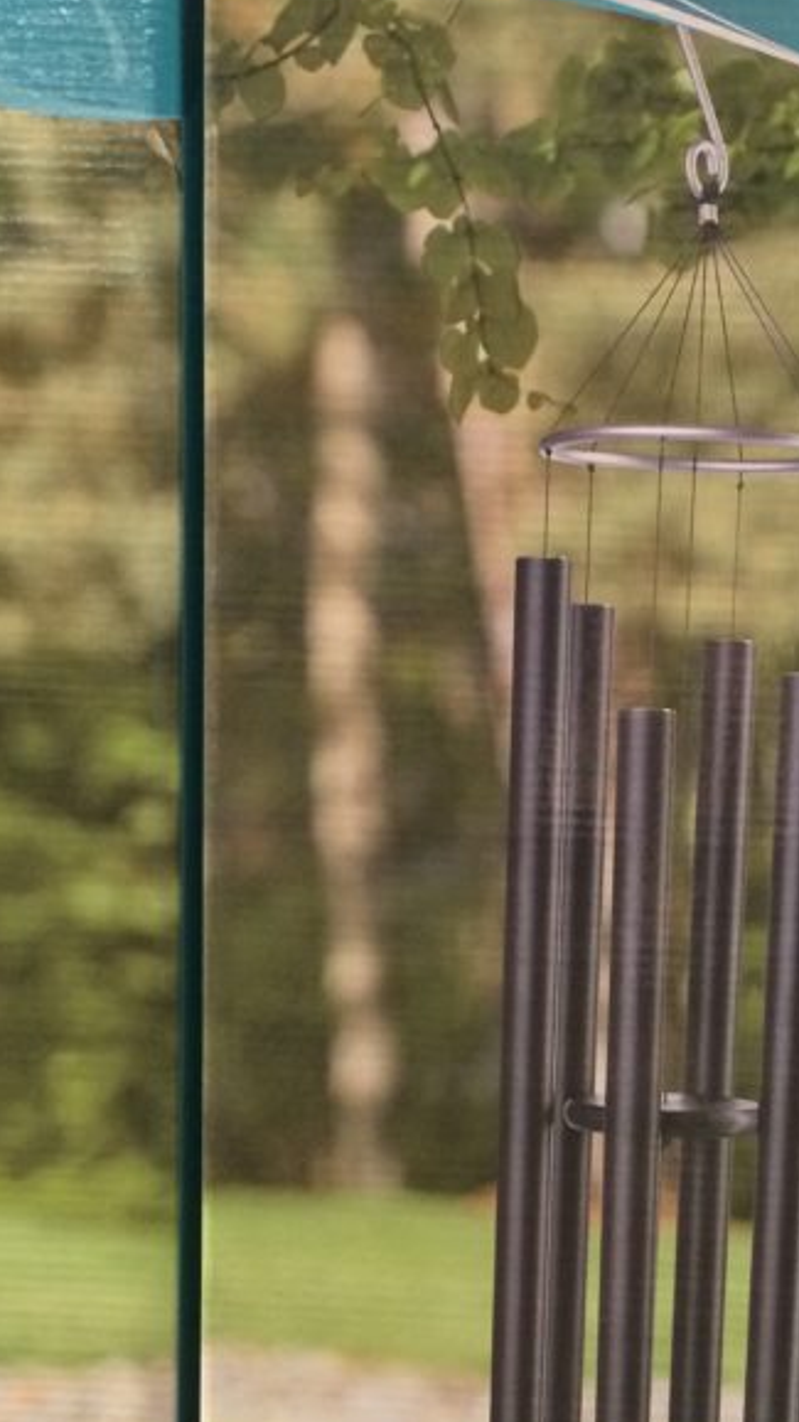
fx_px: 2110
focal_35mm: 56
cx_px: 617
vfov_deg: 37.1
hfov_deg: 21.2
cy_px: 827
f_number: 2.2
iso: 200
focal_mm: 4.15
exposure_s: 1/30
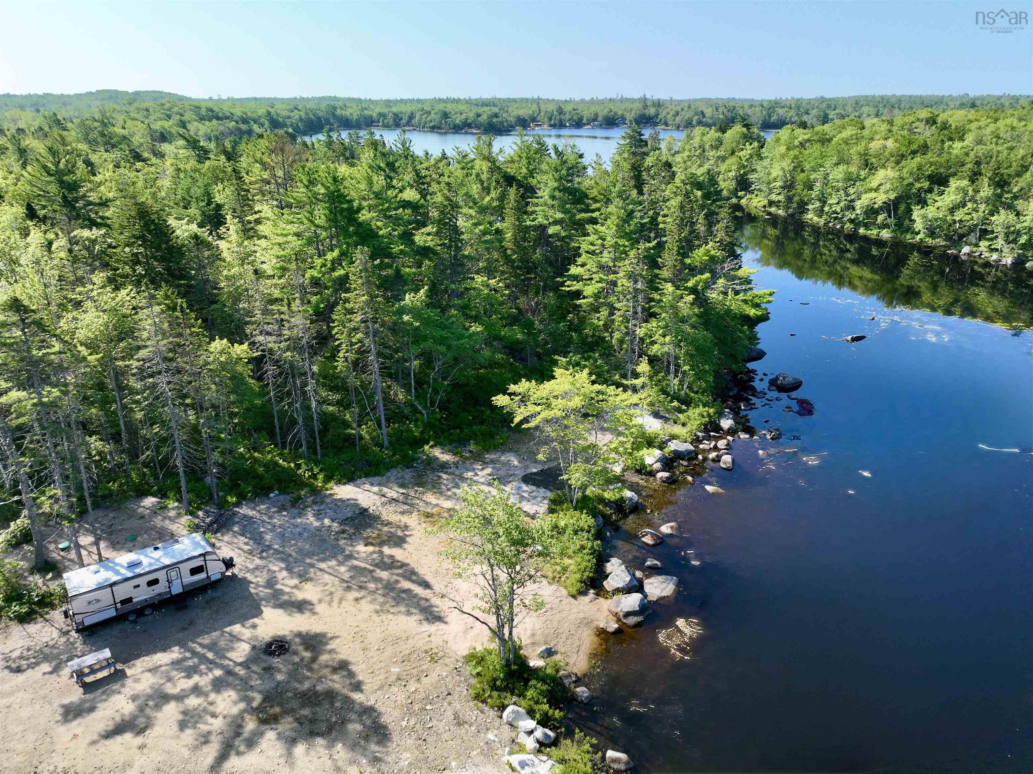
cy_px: 387
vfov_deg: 56.8
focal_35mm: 24
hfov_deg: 71.6
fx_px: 716
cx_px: 516
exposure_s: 1/2000
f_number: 2.8
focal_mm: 12.29
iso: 300
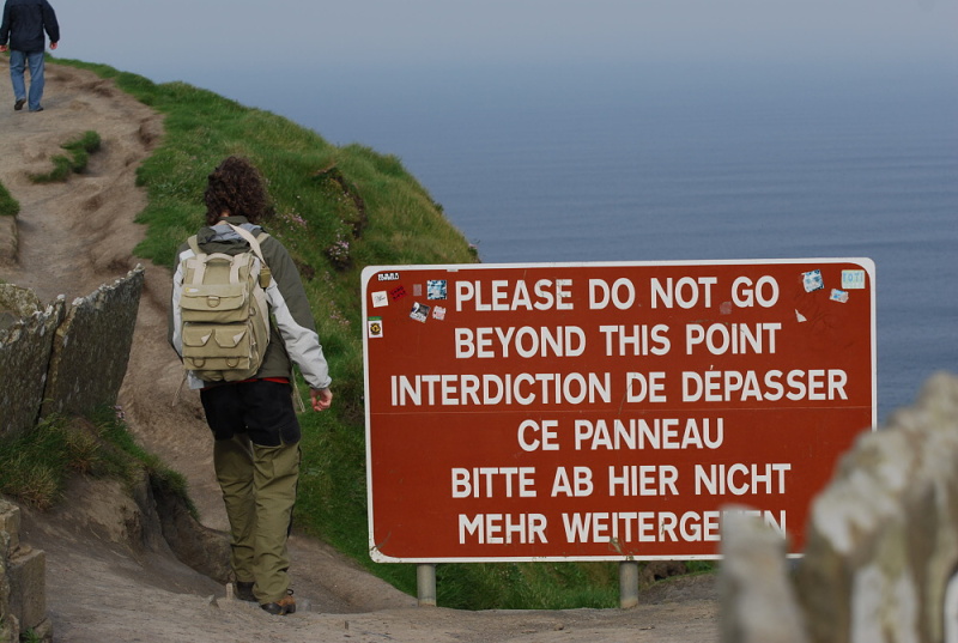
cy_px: 322
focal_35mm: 105
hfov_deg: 19.4
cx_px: 479
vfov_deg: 13.1
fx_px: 2800
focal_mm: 70
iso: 100
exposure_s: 1/320
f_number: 6.3
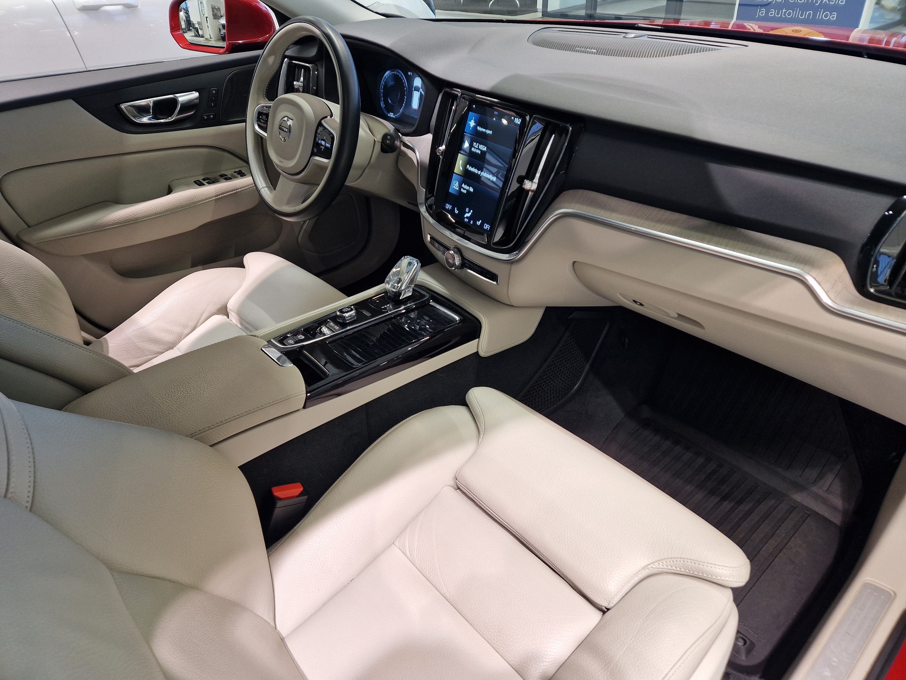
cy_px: 340
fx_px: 602
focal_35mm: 23
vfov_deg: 58.9
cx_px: 453
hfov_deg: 73.9
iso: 125
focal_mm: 5.4
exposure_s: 1/100
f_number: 1.8
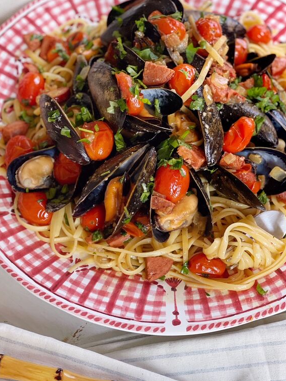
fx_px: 761
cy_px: 236
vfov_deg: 28.1
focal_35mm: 69
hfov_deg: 21.3
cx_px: 124
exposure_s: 1/122
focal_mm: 6
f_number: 2
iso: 160
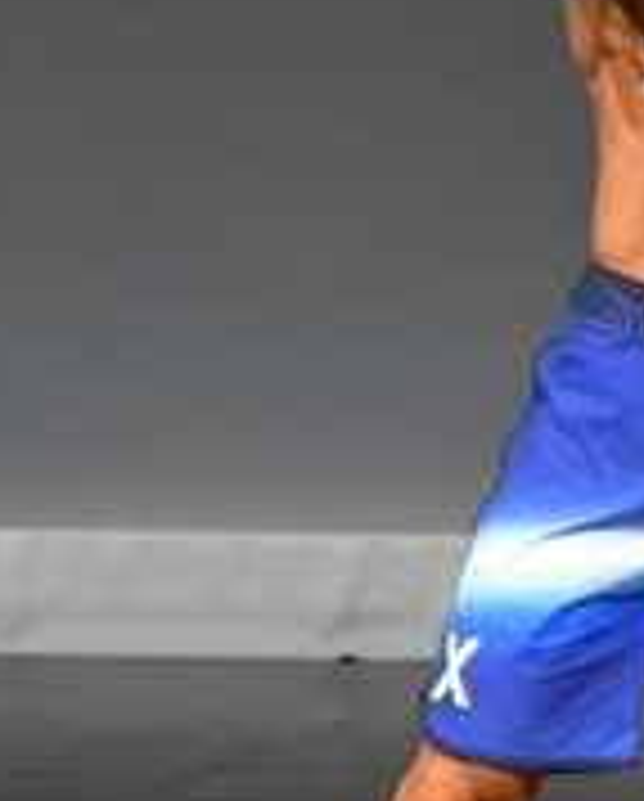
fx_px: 33460
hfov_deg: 1.1
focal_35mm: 1408
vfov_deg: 1.4
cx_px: 998
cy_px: 333
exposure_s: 1/400
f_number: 5.6
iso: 5000
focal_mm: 230
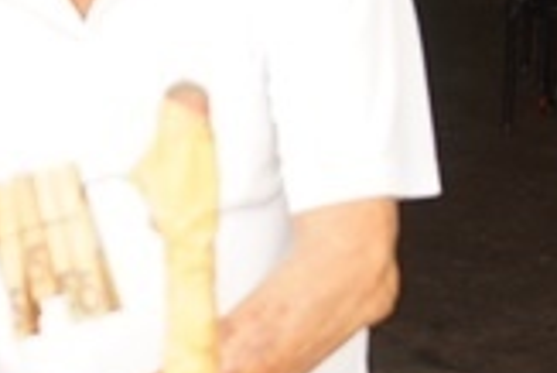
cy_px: 443
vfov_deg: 7.3
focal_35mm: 188
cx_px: 103
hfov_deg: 10.9
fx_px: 2911
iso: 125
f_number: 4
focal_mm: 20
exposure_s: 1/160
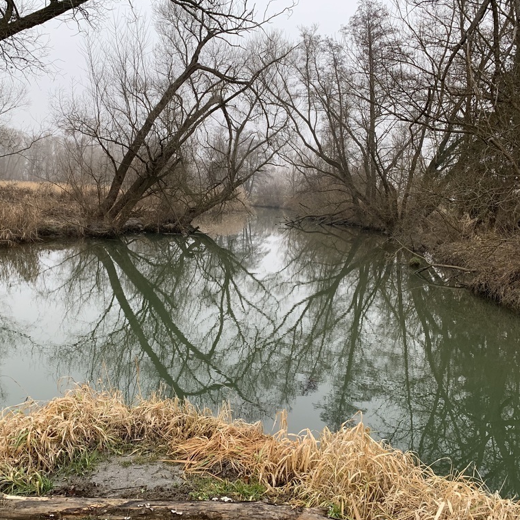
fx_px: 527
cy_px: 261
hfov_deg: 52.4
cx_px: 228
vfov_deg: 52.5
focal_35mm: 31
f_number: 1.8
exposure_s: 1/84
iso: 100
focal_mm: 4.25
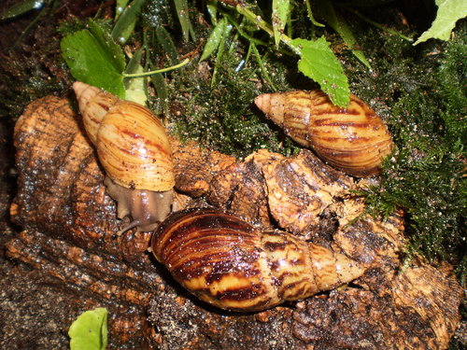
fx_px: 486
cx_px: 234
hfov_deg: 51.4
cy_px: 175
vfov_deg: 39.7
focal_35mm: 36
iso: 125
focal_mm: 6.3
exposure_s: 1/30
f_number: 3.1
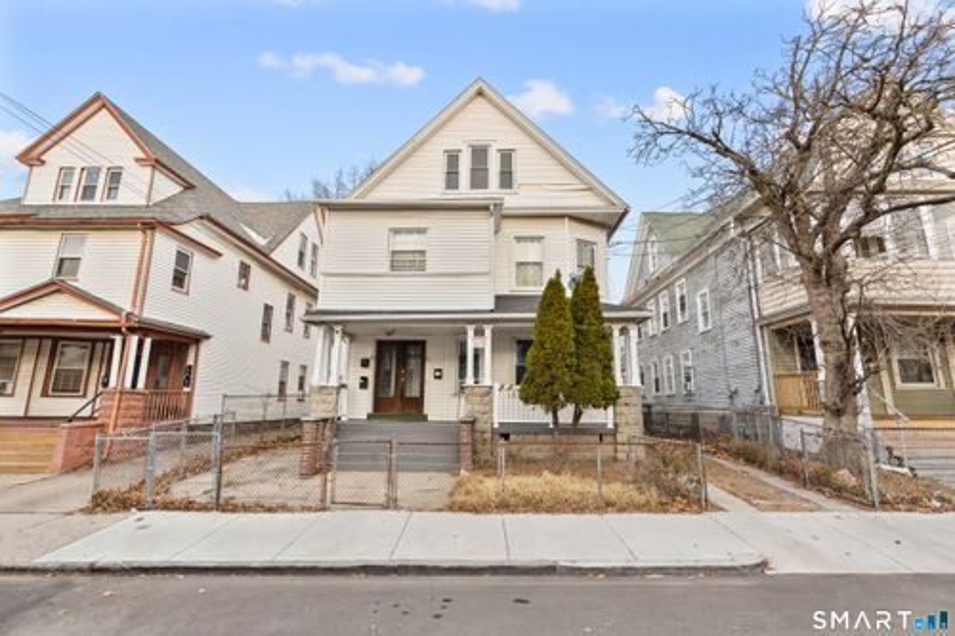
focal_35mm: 16
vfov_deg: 73.7
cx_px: 478
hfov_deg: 96.8
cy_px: 318
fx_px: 424
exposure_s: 1/10
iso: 200
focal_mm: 16
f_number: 9
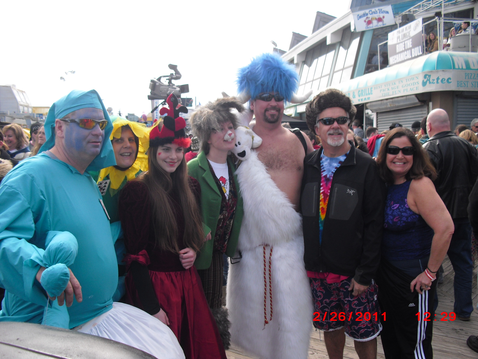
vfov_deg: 39.7
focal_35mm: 36
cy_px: 180
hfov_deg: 51.4
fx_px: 497
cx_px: 239
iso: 100
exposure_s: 1/100
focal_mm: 6.3
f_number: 7.8
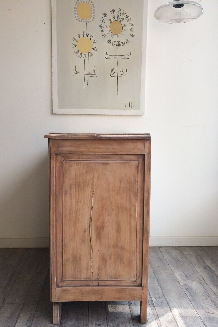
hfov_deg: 42.3
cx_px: 108
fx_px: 282
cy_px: 168
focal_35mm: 31
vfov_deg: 60.3
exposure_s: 1/380
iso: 32
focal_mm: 4.15
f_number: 2.2
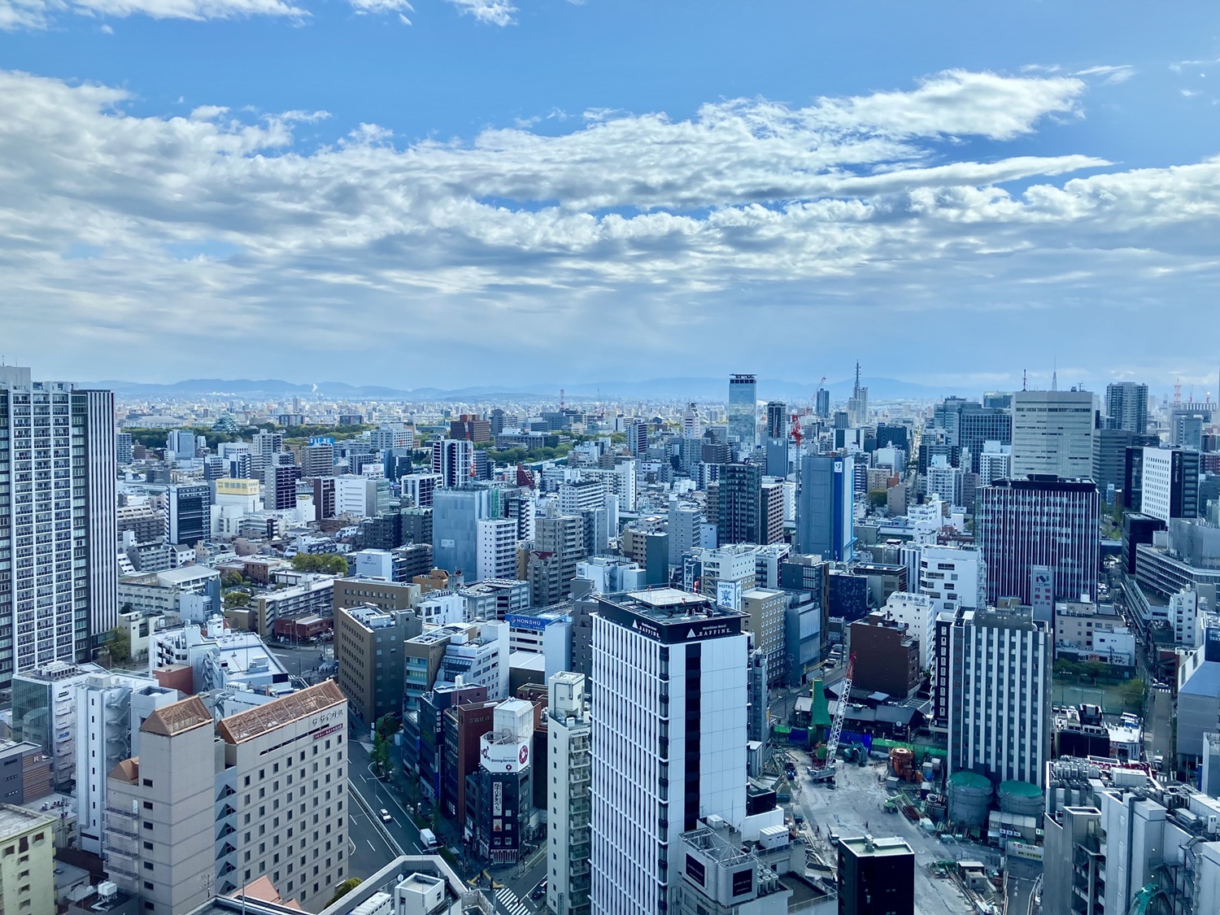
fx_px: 987
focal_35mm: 28
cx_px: 610
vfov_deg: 49.7
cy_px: 458
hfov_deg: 63.4
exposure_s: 1/1389
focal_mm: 3.99
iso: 32
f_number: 1.8
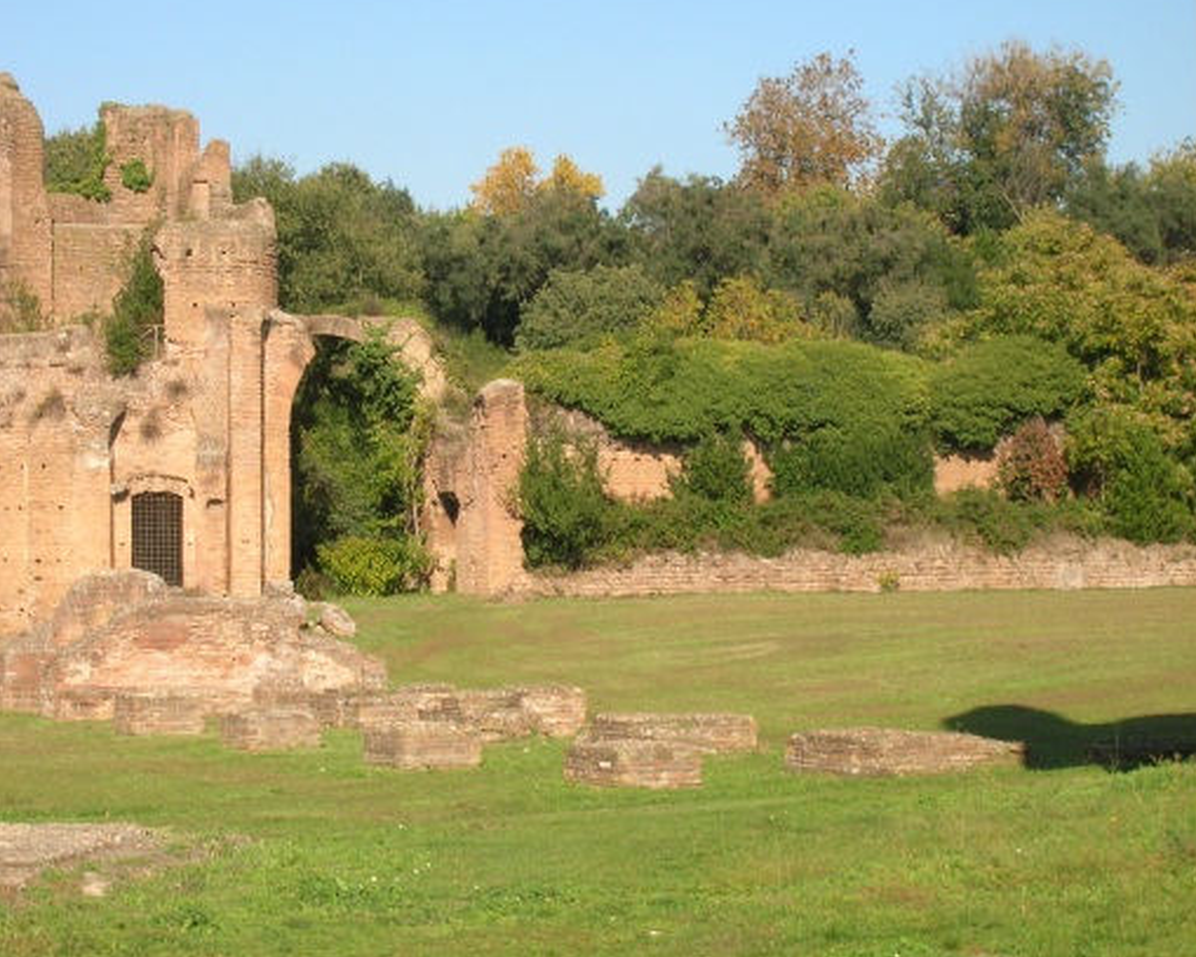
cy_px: 408
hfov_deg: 17.6
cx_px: 477
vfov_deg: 14.1
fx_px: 3858
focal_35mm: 109
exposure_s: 1/120
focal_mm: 15
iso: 50
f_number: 7.6
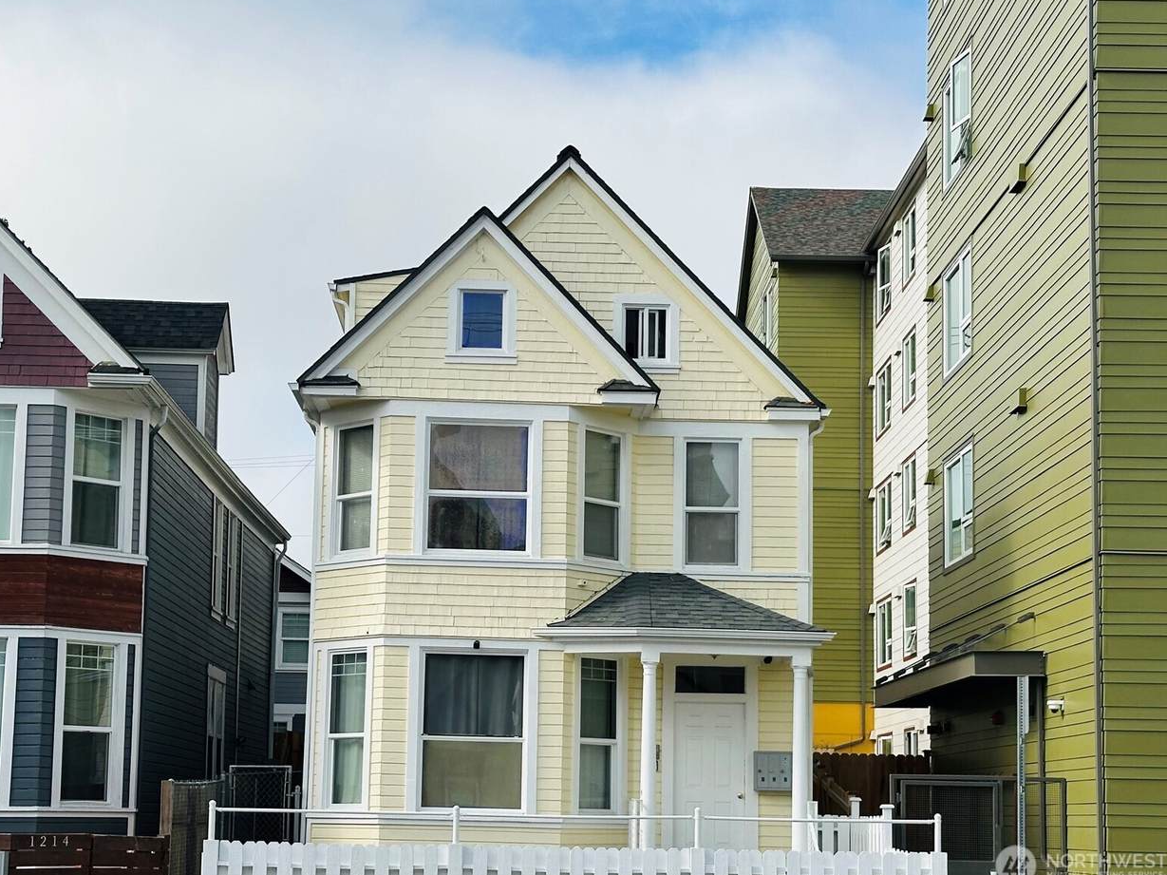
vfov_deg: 29.1
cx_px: 582
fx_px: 1685
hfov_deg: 38.2
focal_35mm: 50
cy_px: 440
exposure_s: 1/4184
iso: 64
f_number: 1.78
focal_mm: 6.86
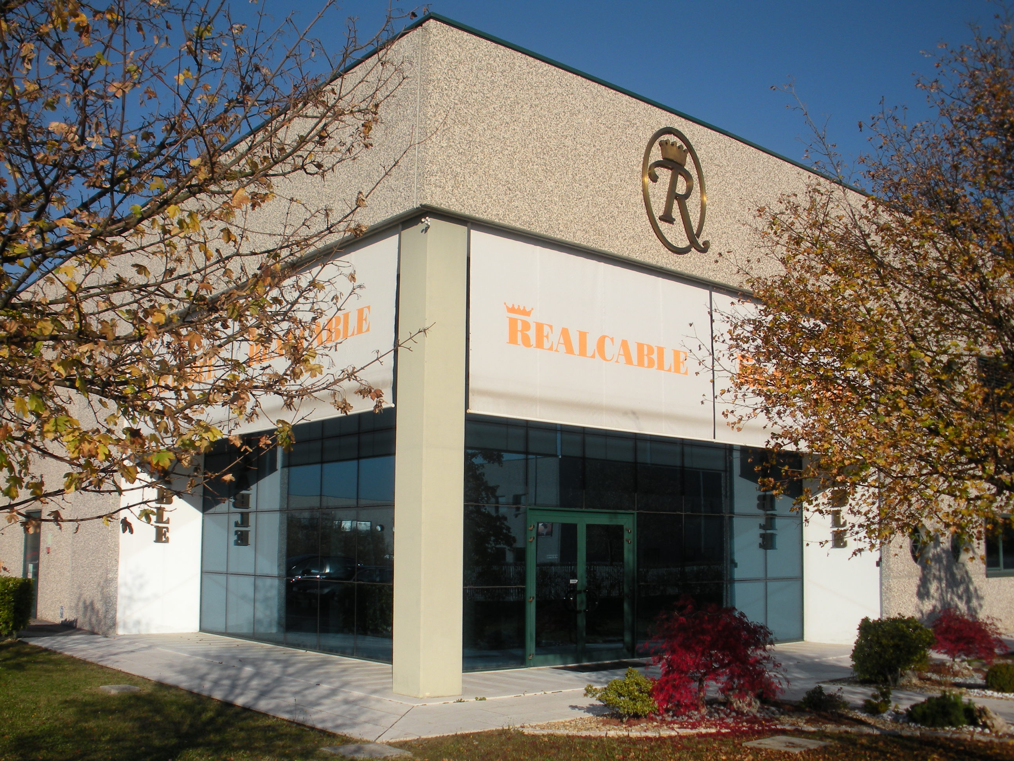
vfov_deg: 40.7
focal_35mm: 35
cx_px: 507
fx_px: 1025
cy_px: 380
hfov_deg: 52.6
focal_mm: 6.3
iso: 64
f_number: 5.6
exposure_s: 1/460
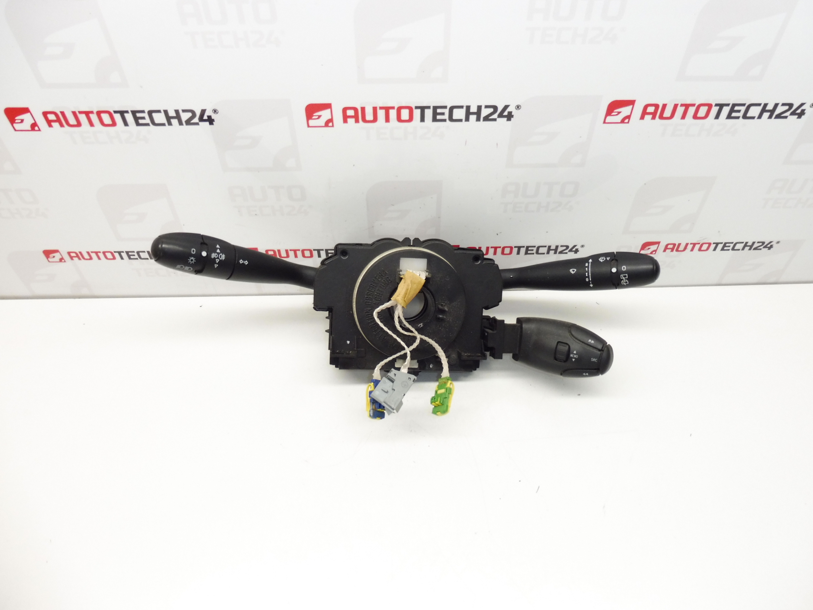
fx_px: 587
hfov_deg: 69.4
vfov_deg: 54.9
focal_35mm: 25
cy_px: 305
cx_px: 406
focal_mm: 4.4
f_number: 3.5
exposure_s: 1/60
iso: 200
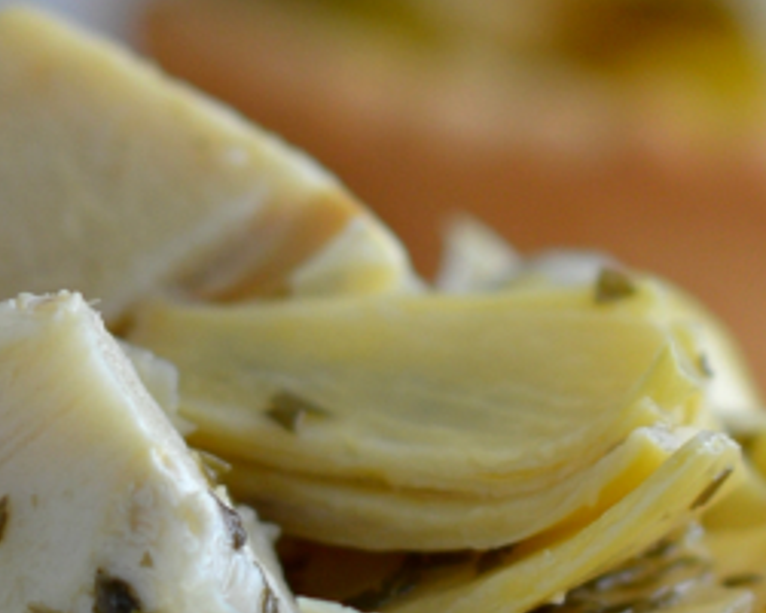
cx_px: 577
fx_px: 9548
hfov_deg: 4.6
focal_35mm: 421
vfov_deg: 3.7
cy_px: 357
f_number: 3.5
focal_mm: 50
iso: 100
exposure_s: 1/15
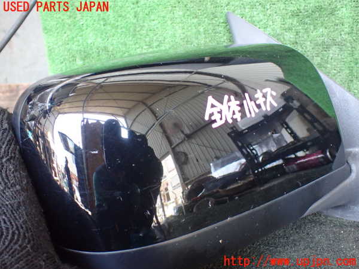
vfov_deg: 46.8
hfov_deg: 60.0
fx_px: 311
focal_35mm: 30
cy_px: 134
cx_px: 180
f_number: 2.3
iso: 800
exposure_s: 1/100
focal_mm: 5.4
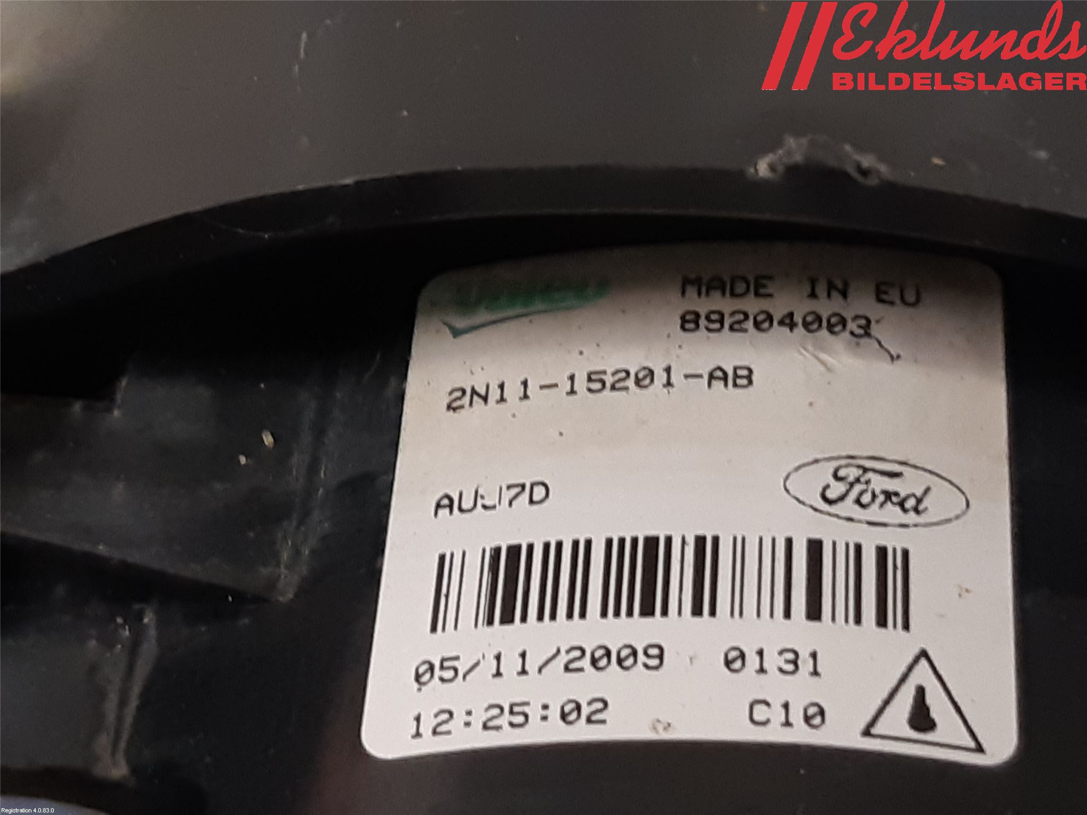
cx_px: 544
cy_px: 408
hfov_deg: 67.3
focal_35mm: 26
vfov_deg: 53.1
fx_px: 816
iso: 200
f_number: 1.7
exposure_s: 1/50
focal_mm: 3.93
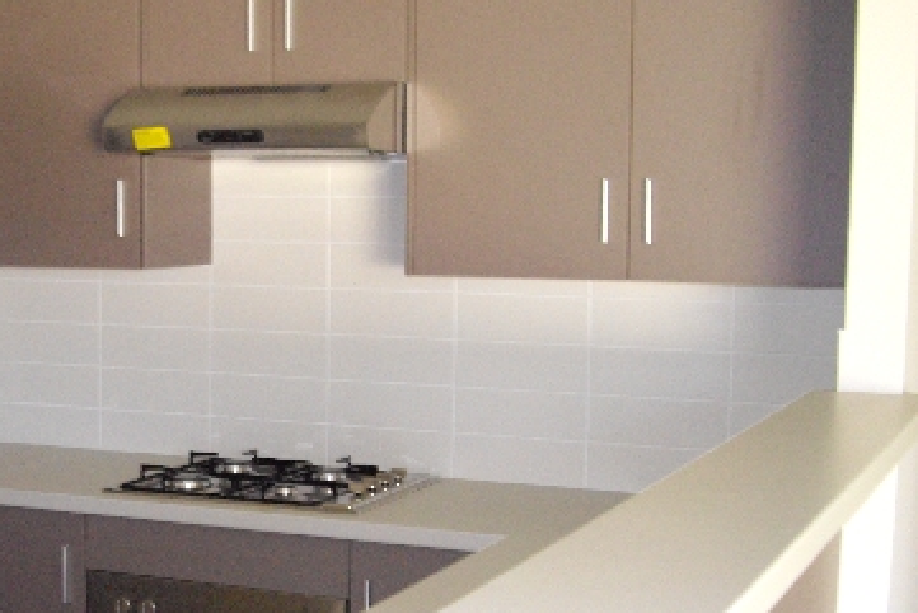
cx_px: 173
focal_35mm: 70
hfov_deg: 28.2
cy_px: 453
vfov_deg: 19.4
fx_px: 1786
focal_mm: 7.9
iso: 400
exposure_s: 1/40
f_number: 2.8
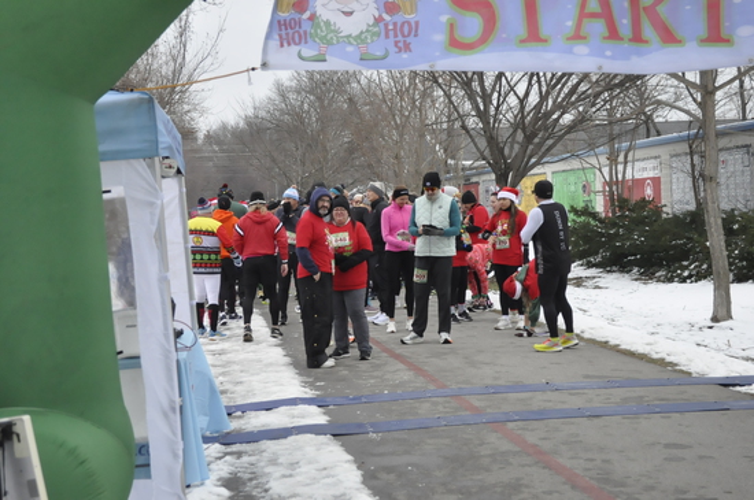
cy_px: 250
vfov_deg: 22.6
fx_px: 1255
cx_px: 377
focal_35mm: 60
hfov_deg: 33.4
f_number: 6.3
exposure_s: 1/1600
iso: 2000
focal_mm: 40
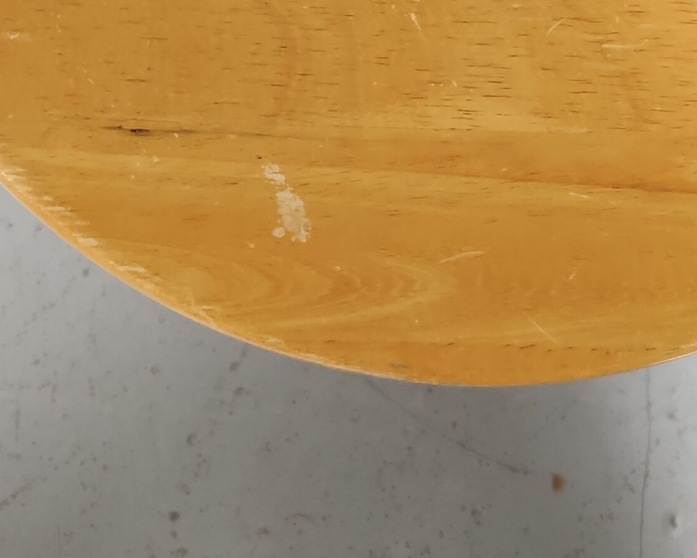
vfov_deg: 14.8
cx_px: 440
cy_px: -320
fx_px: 1960
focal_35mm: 95
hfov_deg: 20.1
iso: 344
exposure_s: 1/100
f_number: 1.75
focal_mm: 4.75
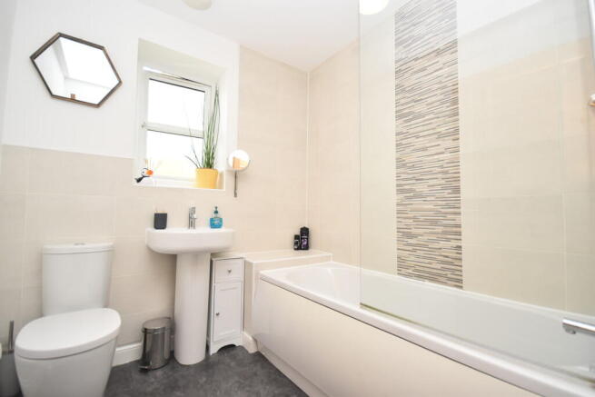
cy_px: 198
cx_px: 298
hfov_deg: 100.4
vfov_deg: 77.4
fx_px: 248
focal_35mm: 15
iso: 800
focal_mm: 10
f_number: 4.5
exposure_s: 1/160
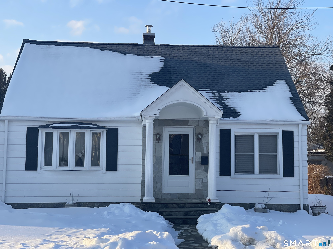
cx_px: 166
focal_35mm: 64
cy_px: 124
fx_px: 616
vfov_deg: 22.9
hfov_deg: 30.3
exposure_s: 1/737
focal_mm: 7.5
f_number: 2.2
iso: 32
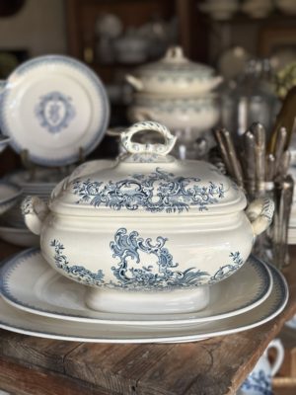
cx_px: 148
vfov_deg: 39.7
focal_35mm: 48
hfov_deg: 30.3
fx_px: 547
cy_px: 198
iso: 250
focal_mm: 6.86
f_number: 1.78
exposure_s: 1/60
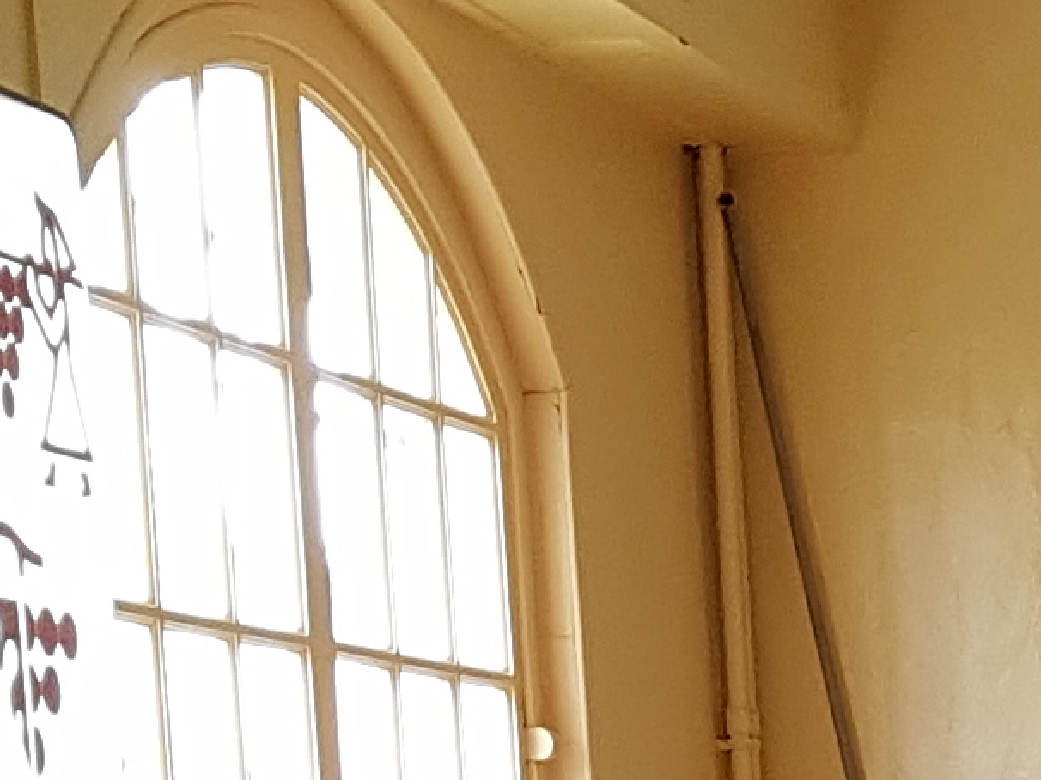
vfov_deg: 7.8
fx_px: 5201
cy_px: 2000
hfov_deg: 10.6
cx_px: 1963
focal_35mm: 173
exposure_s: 1/50
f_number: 1.7
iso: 80
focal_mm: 4.2
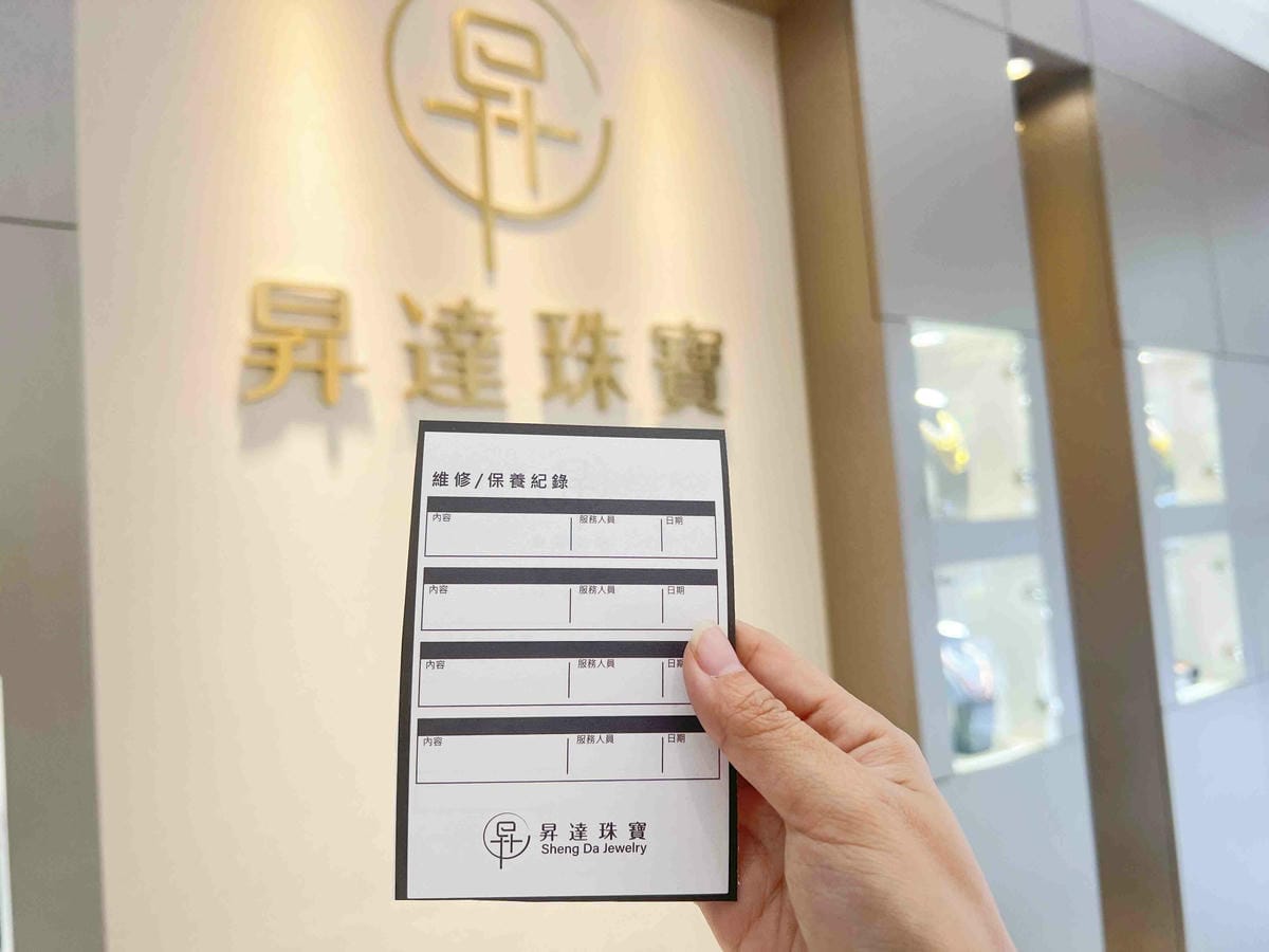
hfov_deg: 67.3
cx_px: 634
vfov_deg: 53.1
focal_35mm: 26
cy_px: 476
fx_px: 953
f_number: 1.5
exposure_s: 1/120
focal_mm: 5.7
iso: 64
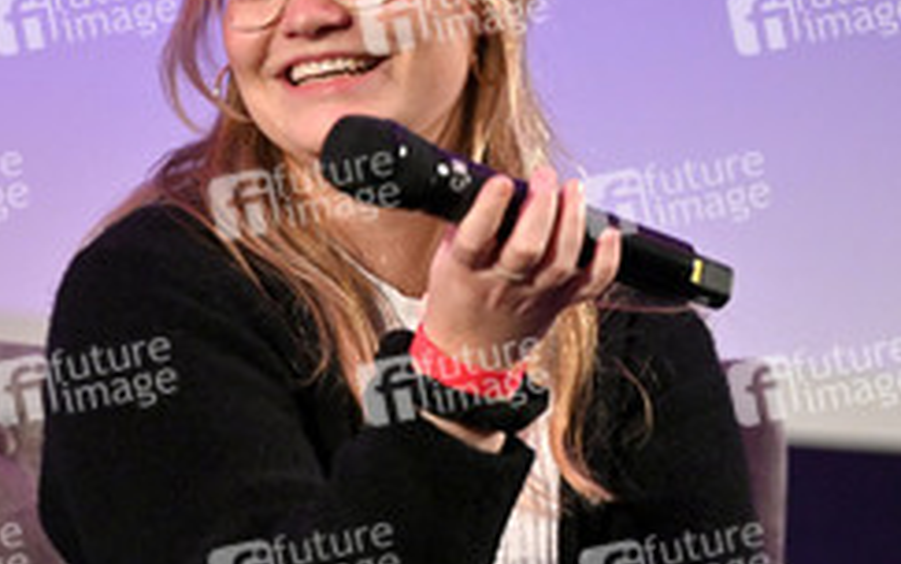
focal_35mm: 274
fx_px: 6730
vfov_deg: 4.8
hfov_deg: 7.7
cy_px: 289
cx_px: 354
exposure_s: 1/400
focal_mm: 145
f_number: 2.8
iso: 4000
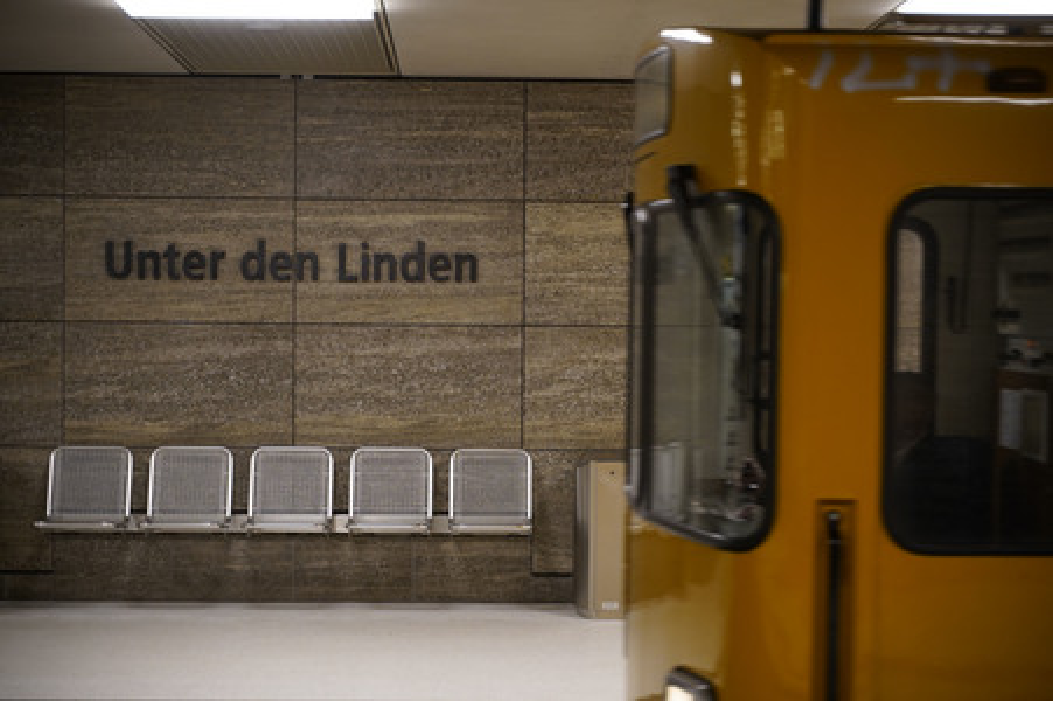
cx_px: 526
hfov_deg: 27.0
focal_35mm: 75
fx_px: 2192
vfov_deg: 18.2
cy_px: 350
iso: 1600
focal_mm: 75
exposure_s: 1/250
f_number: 3.2
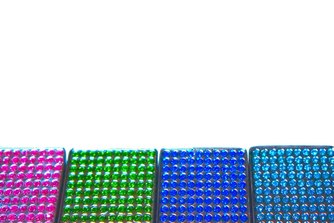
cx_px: 203
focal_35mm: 72
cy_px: 85
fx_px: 668
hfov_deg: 28.0
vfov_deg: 18.9
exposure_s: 1/60
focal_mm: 36
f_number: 4.5
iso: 800
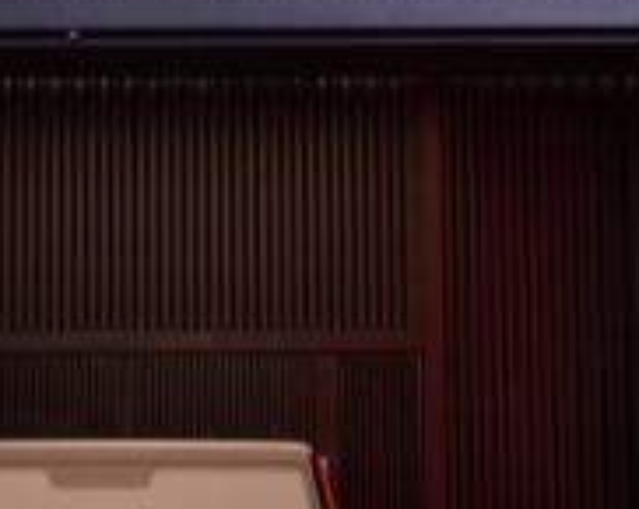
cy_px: 321
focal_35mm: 128
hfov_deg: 15.0
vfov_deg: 12.0
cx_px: 154
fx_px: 2417
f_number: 2.8
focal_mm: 31
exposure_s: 1/100
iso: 1000
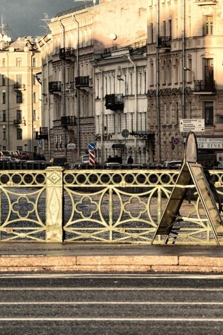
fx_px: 2513
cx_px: 126
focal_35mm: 270
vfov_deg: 7.6
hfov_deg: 5.1
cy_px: 122
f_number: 10
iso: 400
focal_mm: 75
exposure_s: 1/250
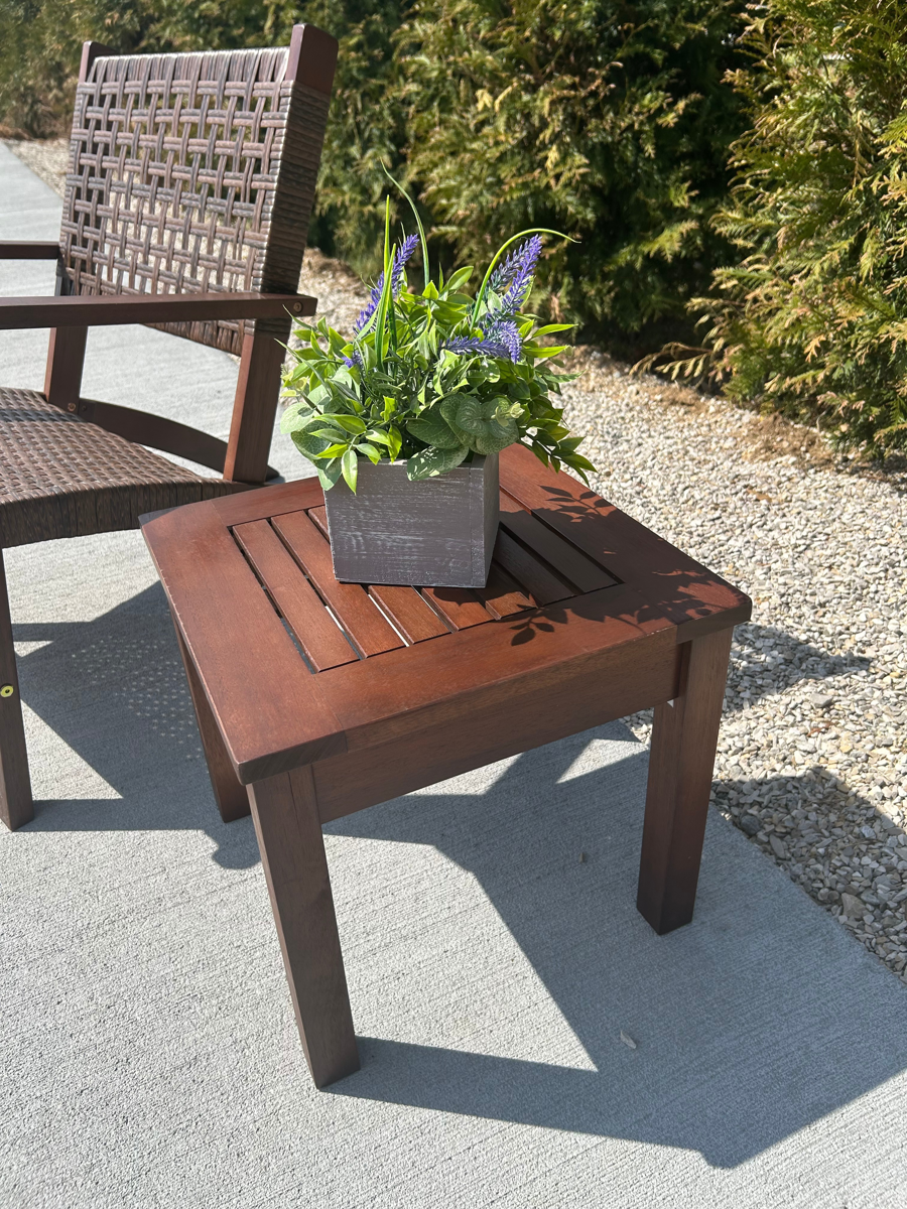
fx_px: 908
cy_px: 604
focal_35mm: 26
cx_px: 454
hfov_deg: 53.1
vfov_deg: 67.3
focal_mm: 5.7
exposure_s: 1/4115
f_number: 1.5
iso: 50
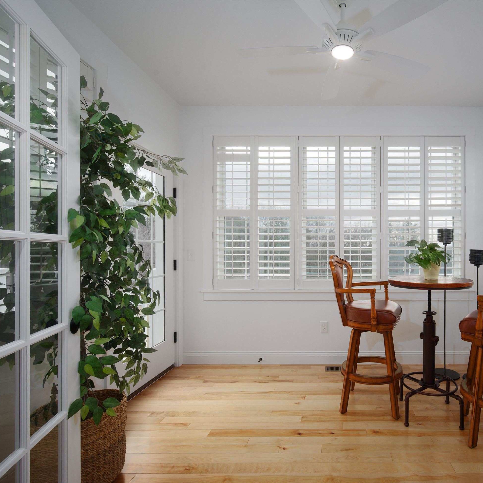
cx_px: 337
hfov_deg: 71.7
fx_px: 316
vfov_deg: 74.8
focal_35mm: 20
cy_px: 252
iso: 320
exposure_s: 1/100
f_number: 9
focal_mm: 15
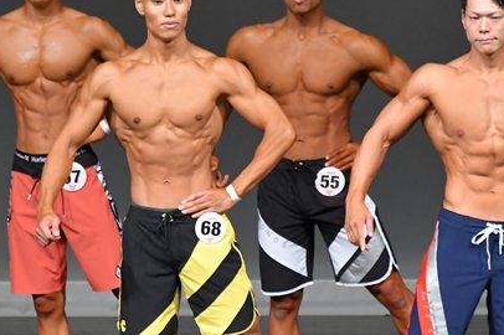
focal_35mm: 659
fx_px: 9218
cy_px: 236
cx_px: 236
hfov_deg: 3.1
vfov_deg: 2.1
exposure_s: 1/400
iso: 4000
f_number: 5.6
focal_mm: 230
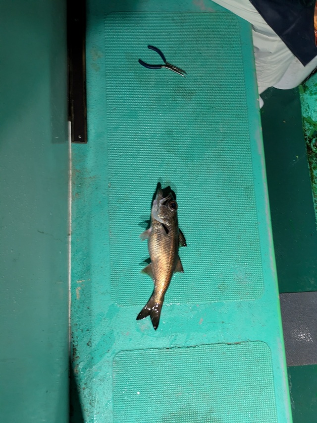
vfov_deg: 69.4
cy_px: 212
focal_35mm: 25
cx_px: 158
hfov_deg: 54.9
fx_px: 305
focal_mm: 5.43
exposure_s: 1/24
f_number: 1.89
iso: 575
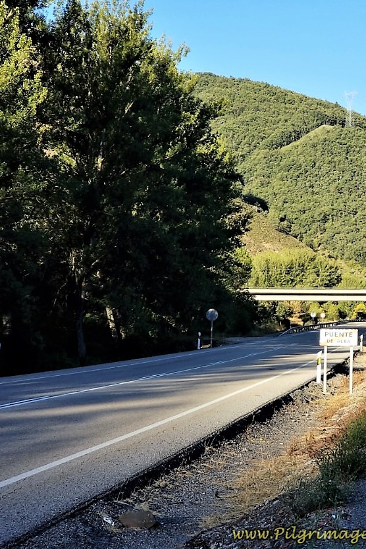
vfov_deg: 27.7
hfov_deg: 18.3
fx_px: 1113
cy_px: 273
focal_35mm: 73
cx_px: 354
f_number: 2.4
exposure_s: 1/407
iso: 25
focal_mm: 6
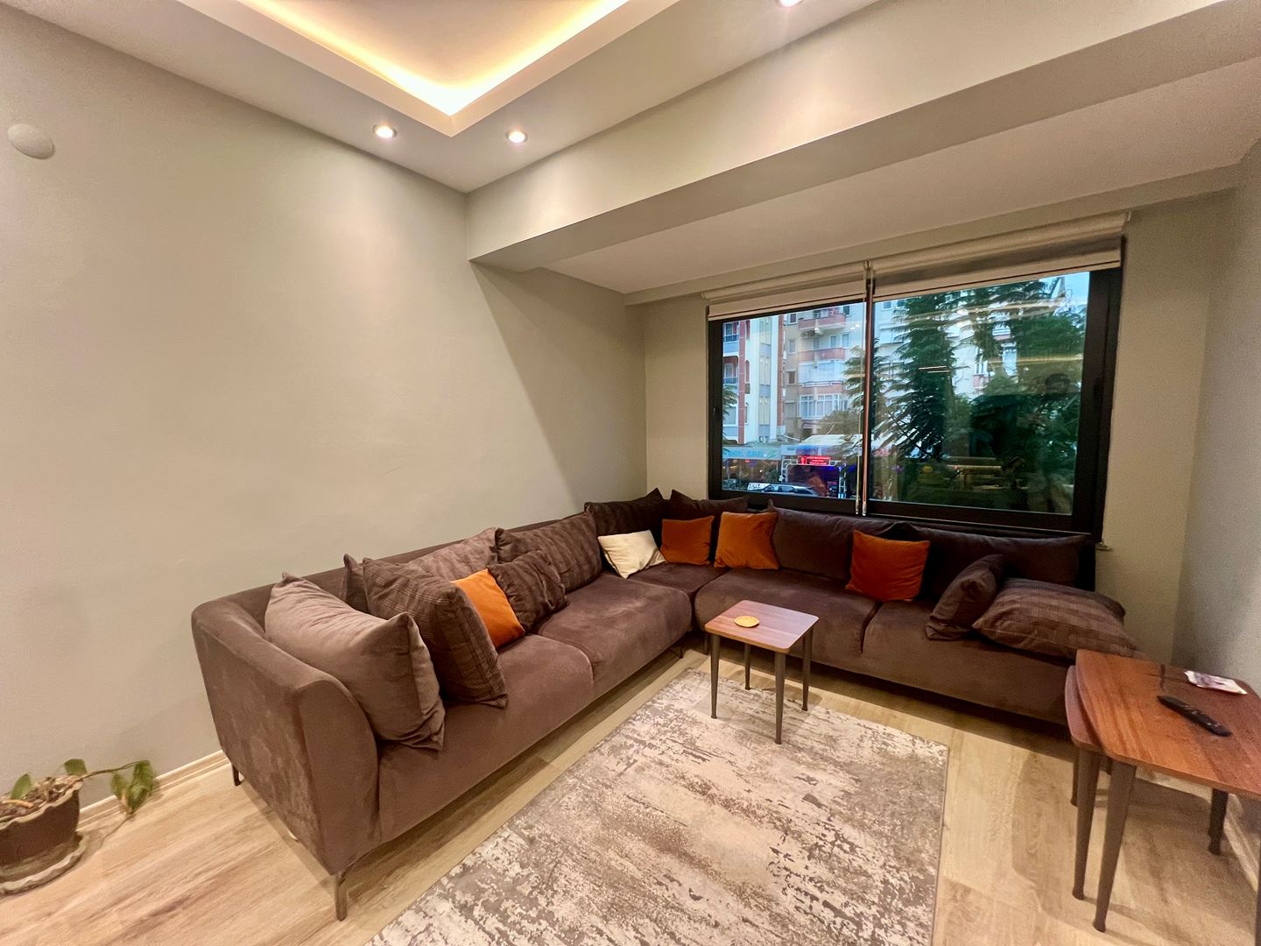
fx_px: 474
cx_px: 630
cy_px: 473
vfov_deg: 89.9
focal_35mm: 13
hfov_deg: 106.2
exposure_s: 1/50
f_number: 1.8
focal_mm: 1.57
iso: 320
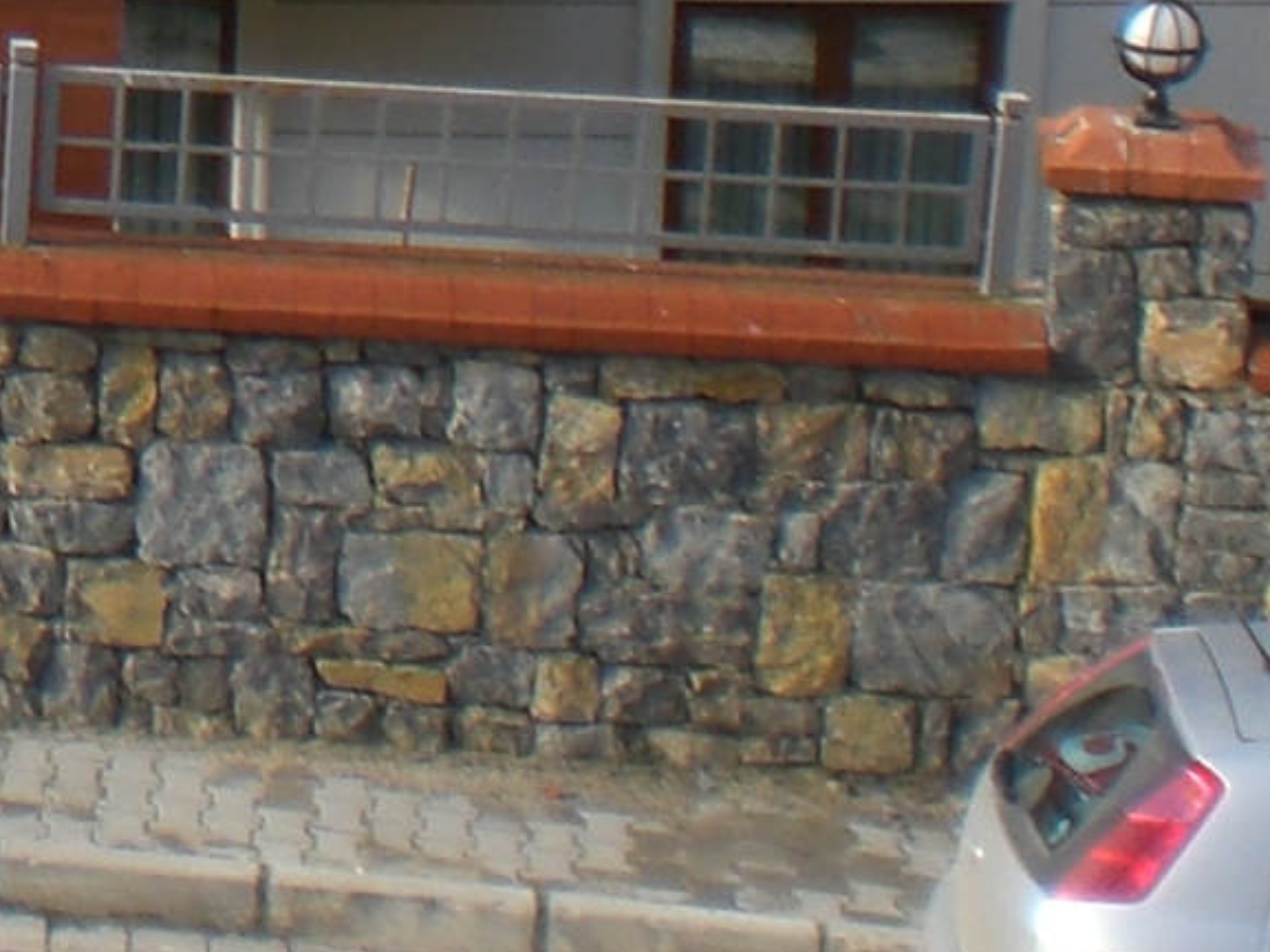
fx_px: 6200
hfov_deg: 10.8
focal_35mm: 169
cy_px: -729
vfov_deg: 8.5
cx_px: -1113
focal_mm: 6.3
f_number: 4.4
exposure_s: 1/200
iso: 50
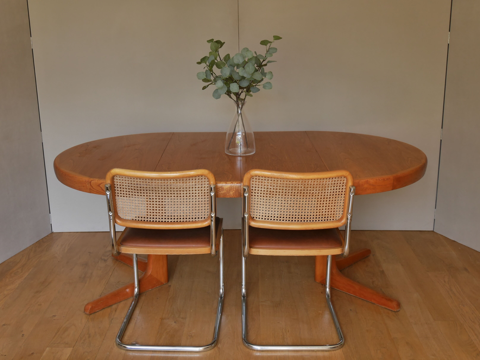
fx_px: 610
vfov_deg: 32.9
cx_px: 240
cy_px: 180
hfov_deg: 42.9
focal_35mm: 44
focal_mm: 22
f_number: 4.8
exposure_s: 1/60
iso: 500
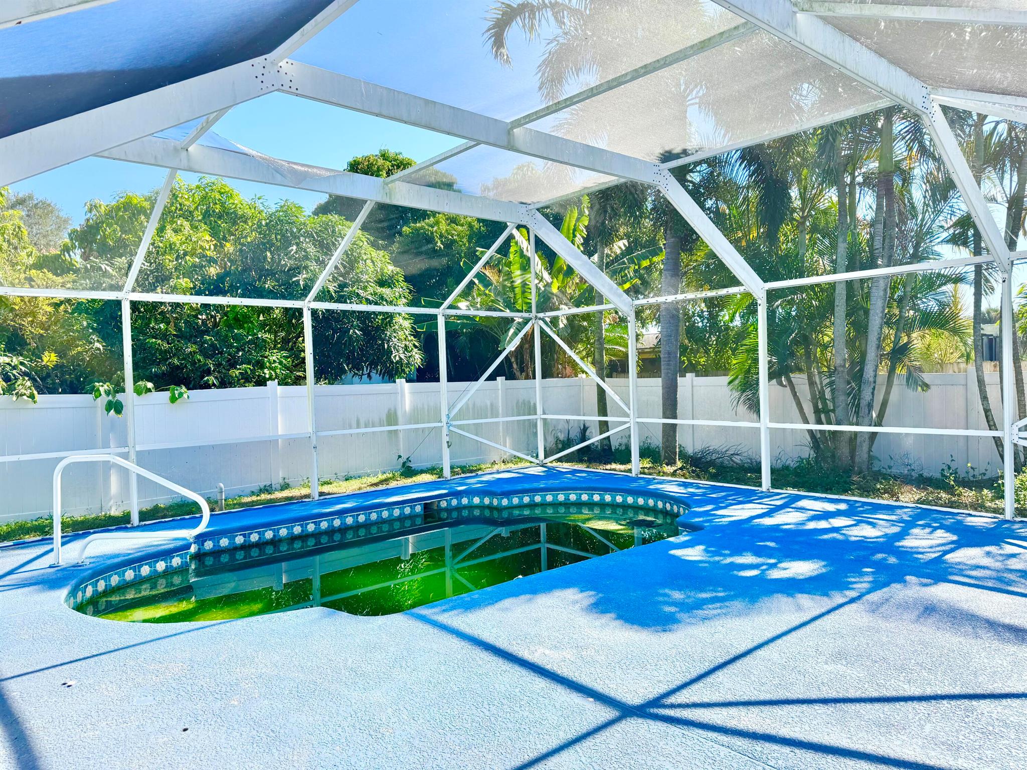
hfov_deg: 71.6
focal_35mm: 24
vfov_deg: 56.8
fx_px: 712
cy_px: 385
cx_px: 514
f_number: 1.78
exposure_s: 1/1524
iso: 80
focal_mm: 6.76
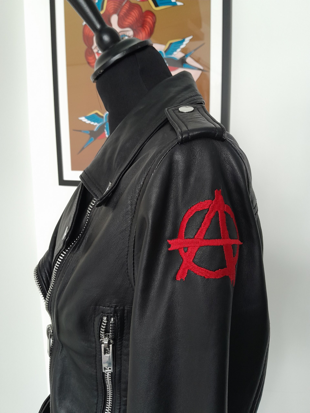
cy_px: 206
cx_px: 155
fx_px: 310
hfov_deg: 53.1
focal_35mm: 26
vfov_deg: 67.3
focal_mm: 3.98
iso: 400
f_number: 1.8
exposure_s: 1/30
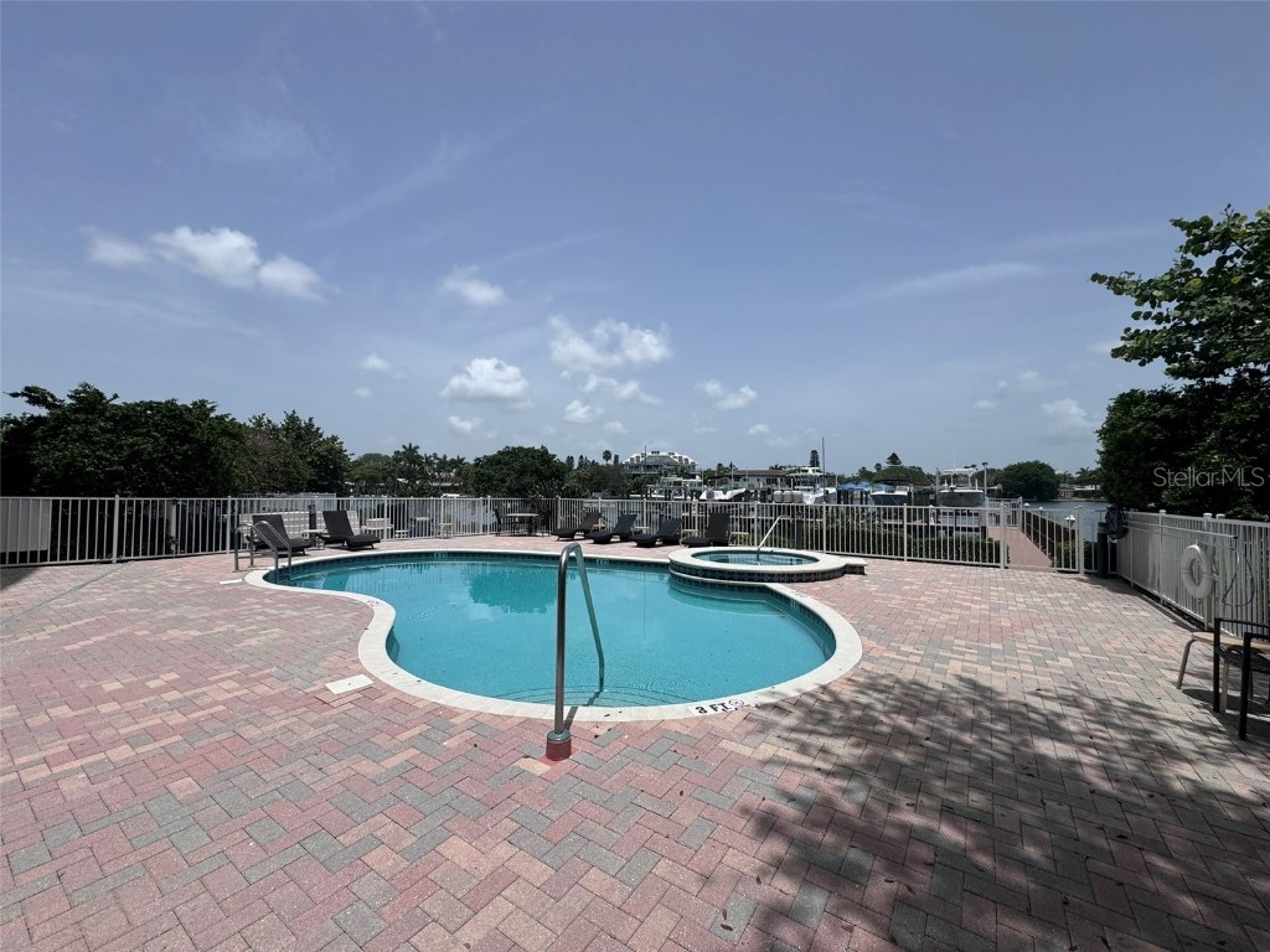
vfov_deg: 85.7
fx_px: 514
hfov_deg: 102.1
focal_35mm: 14
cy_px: 476
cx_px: 635
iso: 50
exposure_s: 1/4630
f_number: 2.2
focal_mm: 2.22
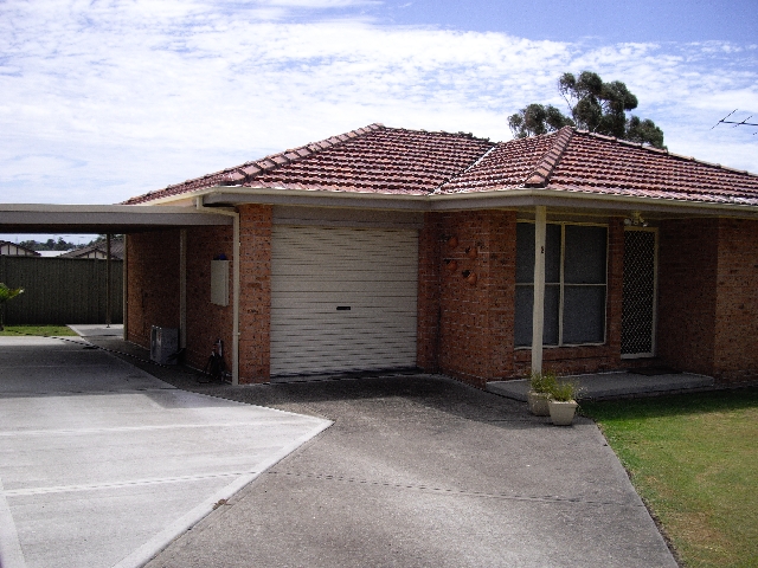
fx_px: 832
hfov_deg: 49.0
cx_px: 379
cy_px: 284
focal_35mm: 38
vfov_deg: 37.7
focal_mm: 7.9
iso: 64
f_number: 8
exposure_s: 1/160
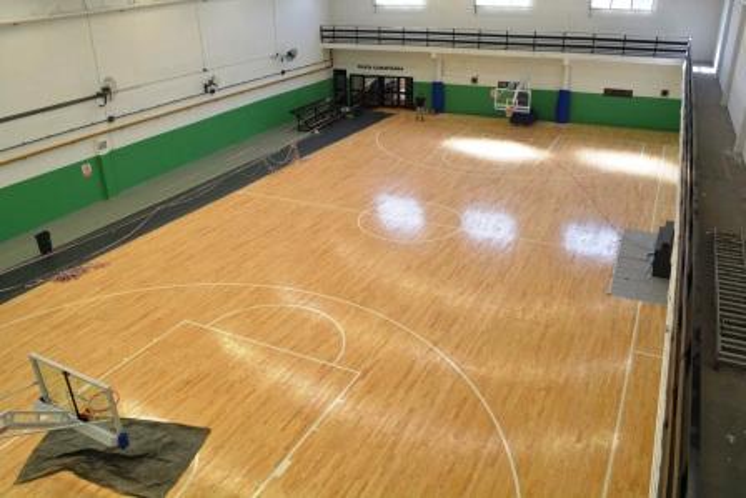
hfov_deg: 67.4
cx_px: 373
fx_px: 560
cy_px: 249
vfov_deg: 48.0
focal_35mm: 27
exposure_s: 1/60
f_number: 7.1
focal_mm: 18
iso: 400
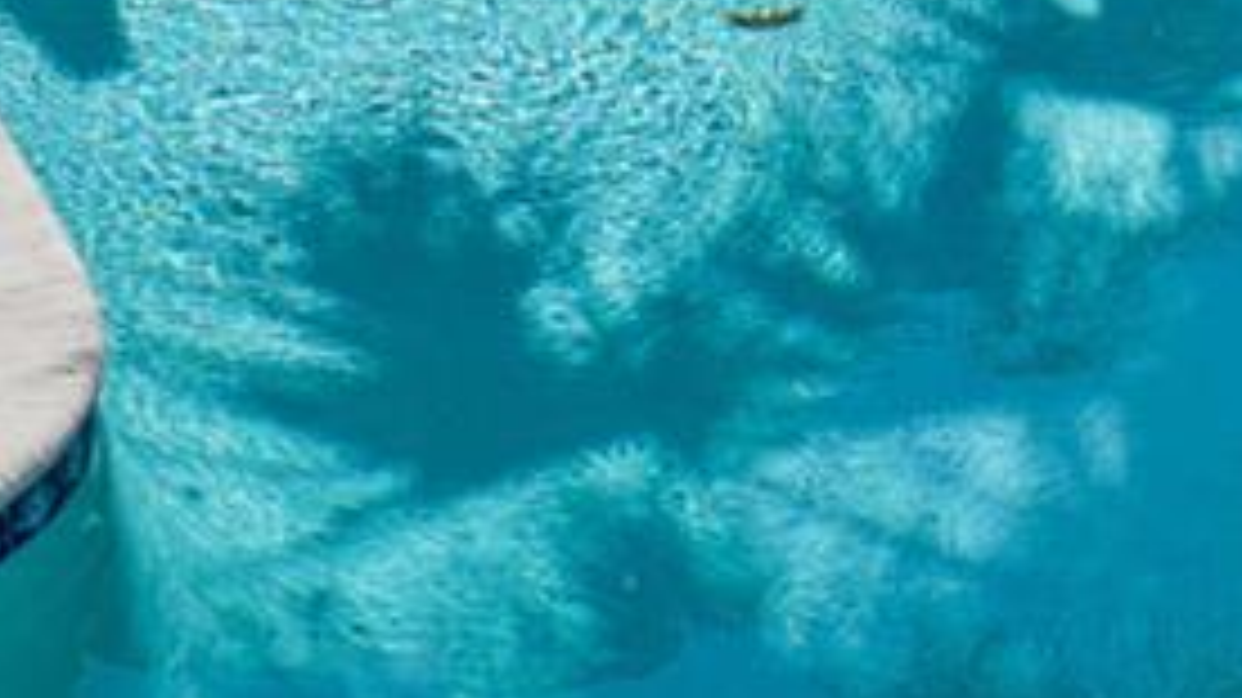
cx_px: 1436
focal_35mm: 194
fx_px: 6387
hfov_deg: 10.9
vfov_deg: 6.2
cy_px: 1074
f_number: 5
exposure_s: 1/500
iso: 100
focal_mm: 12.29
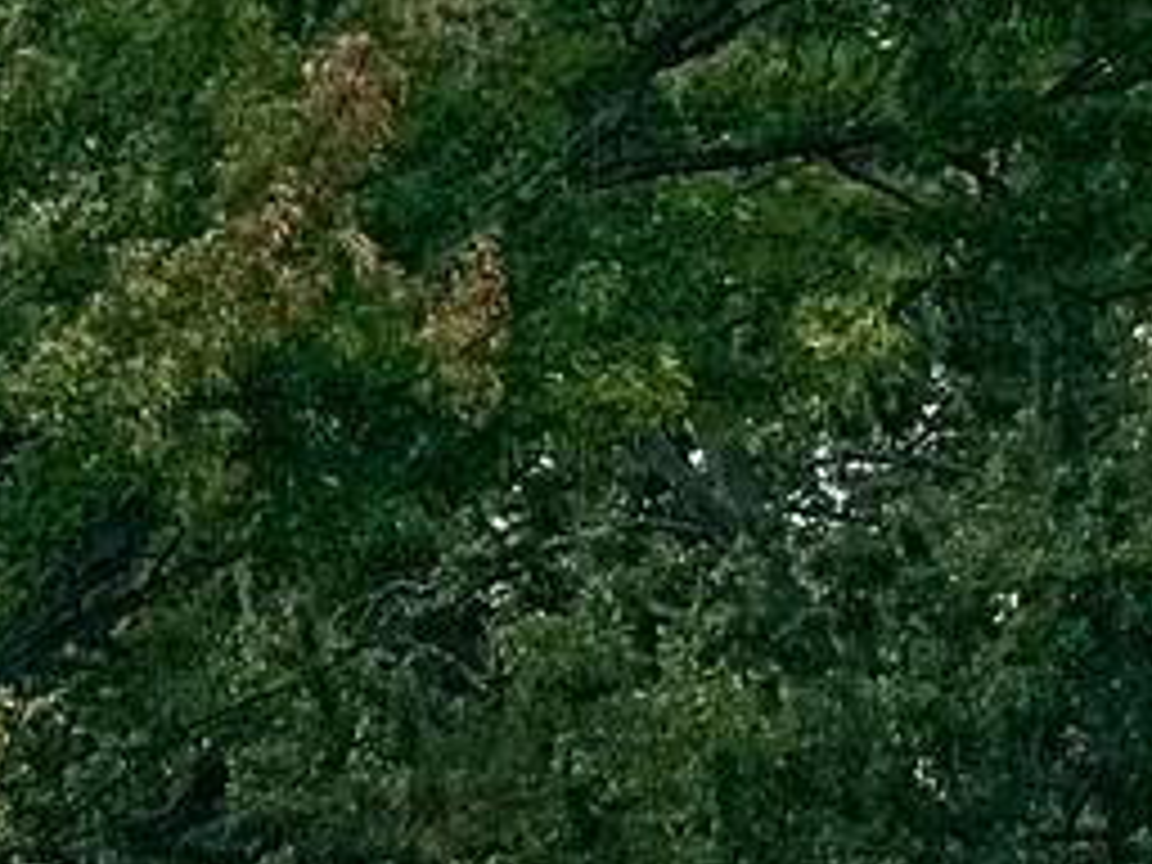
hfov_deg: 7.7
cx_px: -3159
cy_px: 1386
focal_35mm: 192
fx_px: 6390
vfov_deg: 7.6
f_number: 1.78
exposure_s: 1/1456
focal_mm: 6.86
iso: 80
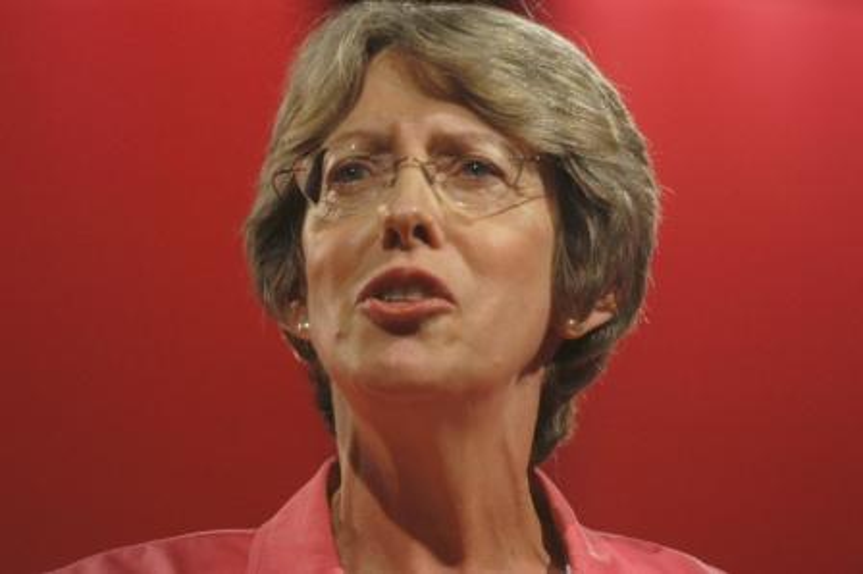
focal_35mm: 270
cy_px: 287
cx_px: 432
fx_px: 6468
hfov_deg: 7.6
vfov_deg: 5.1
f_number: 3.2
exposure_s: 1/100
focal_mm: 180
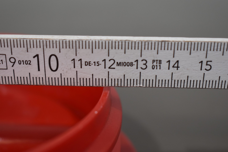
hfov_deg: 33.4
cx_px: 114
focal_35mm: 60
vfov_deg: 22.6
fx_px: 380
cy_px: 76
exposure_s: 1/250
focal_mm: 40
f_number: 5
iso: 800
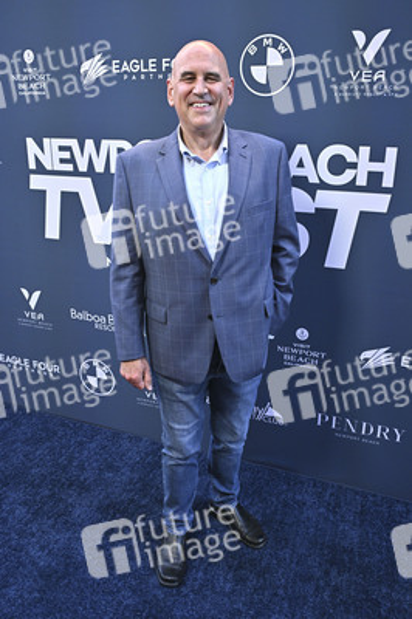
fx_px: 533
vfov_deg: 60.3
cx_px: 206
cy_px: 310
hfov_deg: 42.3
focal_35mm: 31
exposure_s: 1/320
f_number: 6.3
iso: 1600
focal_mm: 31
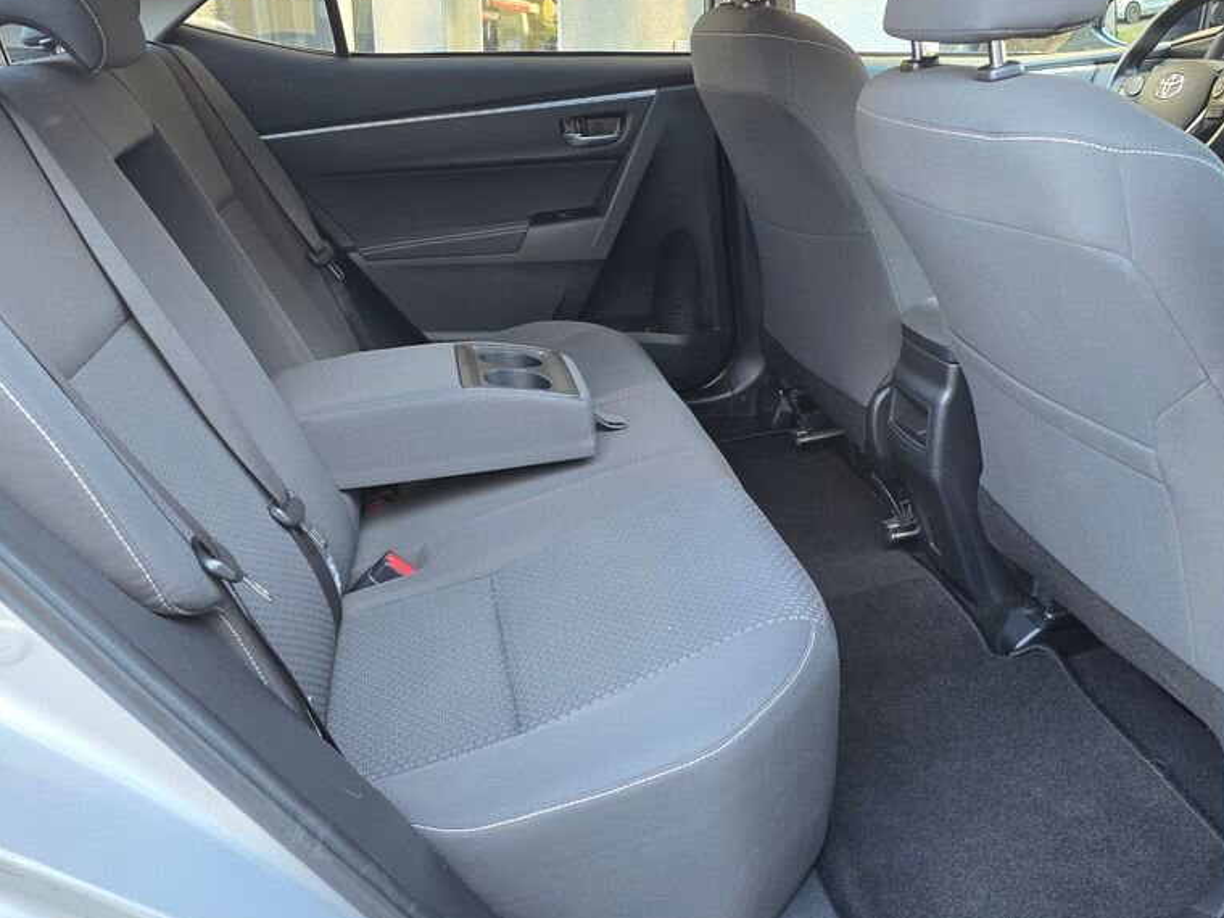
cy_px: 375
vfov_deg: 45.2
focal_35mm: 31
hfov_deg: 58.4
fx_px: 1096
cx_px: 617
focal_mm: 6.3
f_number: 1.7
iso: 400
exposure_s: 1/67
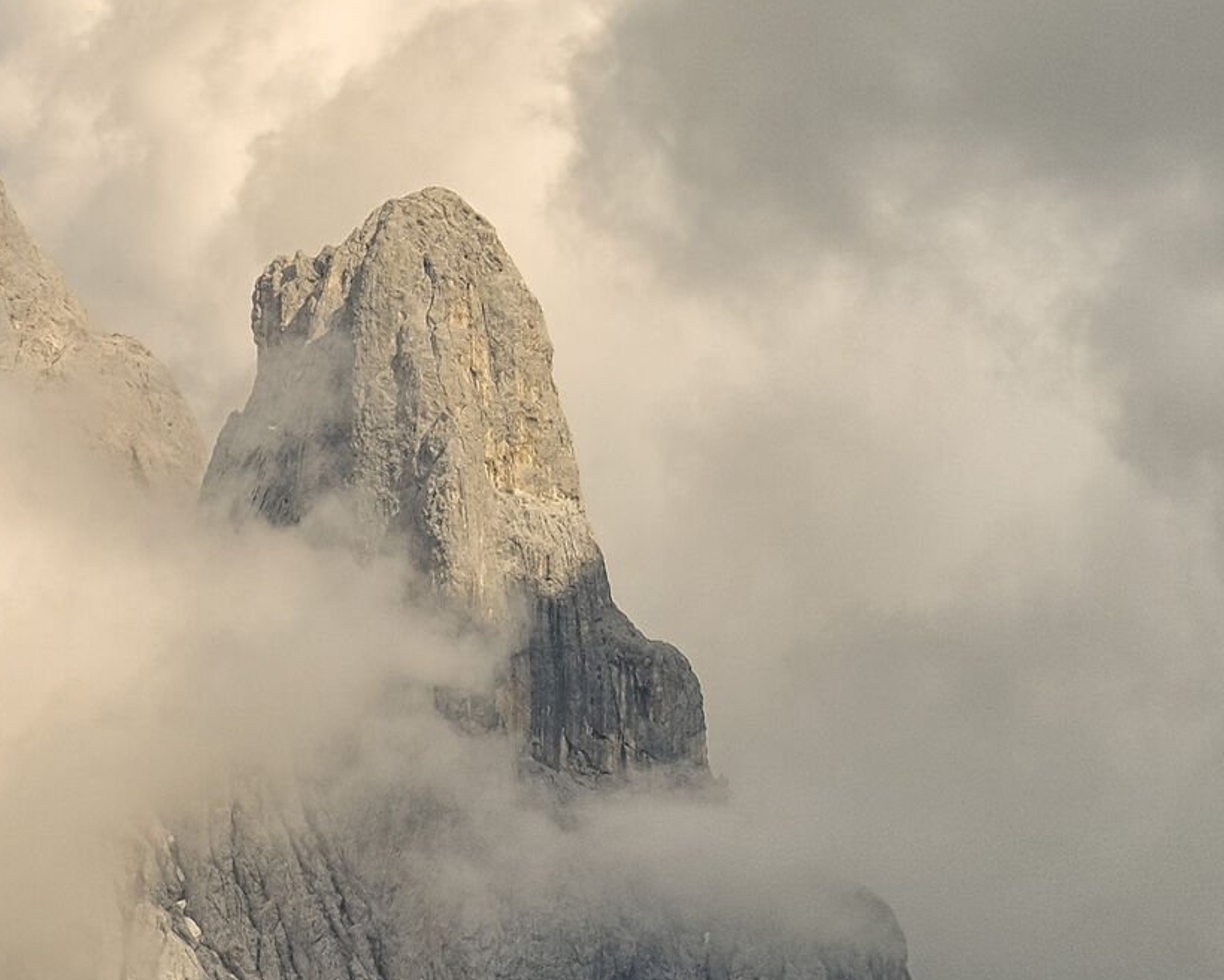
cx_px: 937
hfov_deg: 8.5
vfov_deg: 6.8
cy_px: 1062
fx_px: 8259
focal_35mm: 228
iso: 160
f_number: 9
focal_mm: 55
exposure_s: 1/400
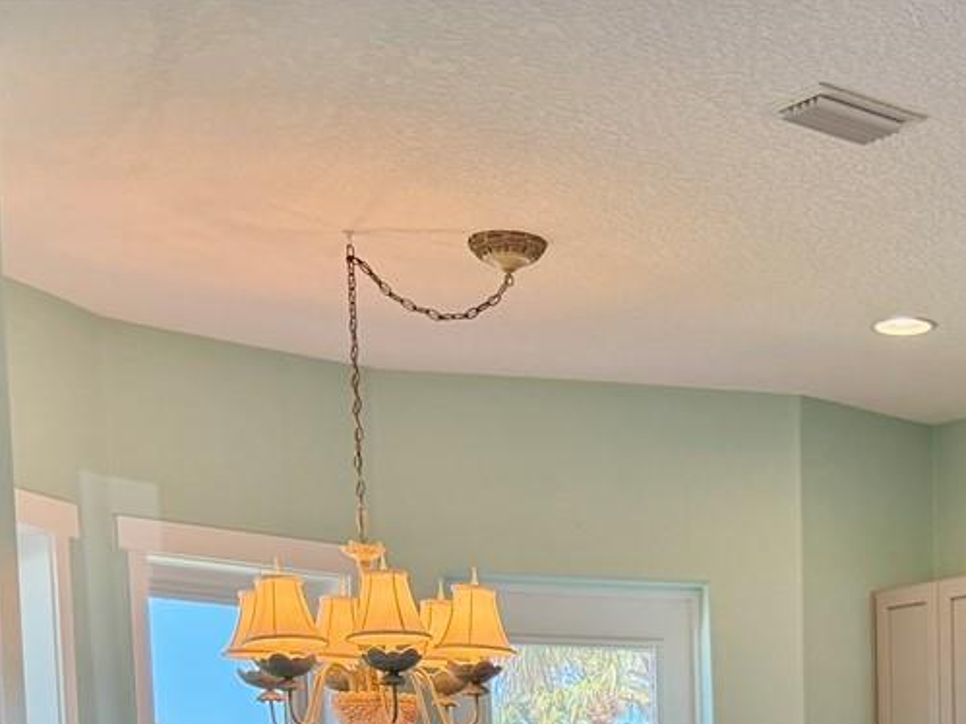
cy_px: 1156
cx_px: 958
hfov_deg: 24.2
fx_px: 2148
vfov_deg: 16.9
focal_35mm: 77
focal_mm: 6.76
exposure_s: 1/222
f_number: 1.78
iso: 200
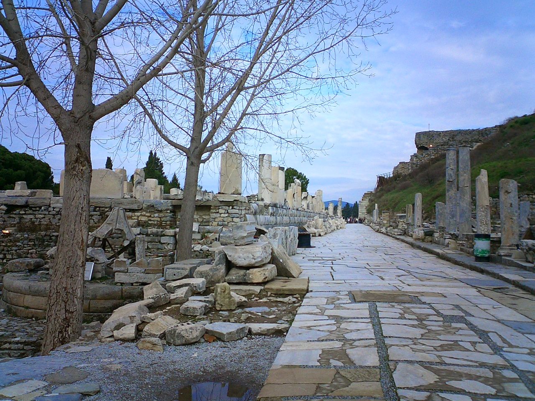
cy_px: 200
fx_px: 572
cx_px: 268
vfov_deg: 38.7
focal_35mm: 37
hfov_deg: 50.1
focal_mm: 5.6
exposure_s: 1/1000
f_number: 3.5
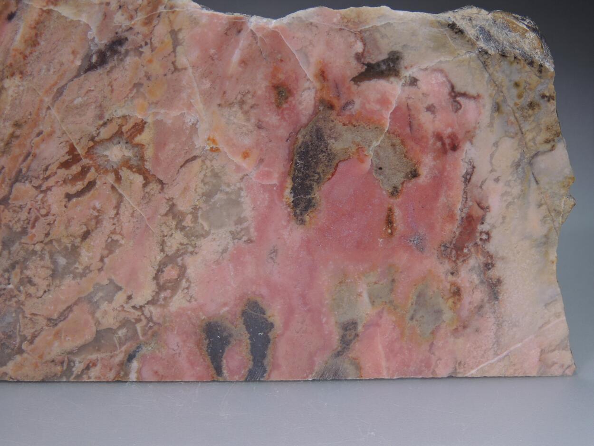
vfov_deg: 26.6
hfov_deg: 34.9
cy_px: 223
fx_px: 944
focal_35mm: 55
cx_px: 297
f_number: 6.5
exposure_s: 1/100
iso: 100
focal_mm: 9.8
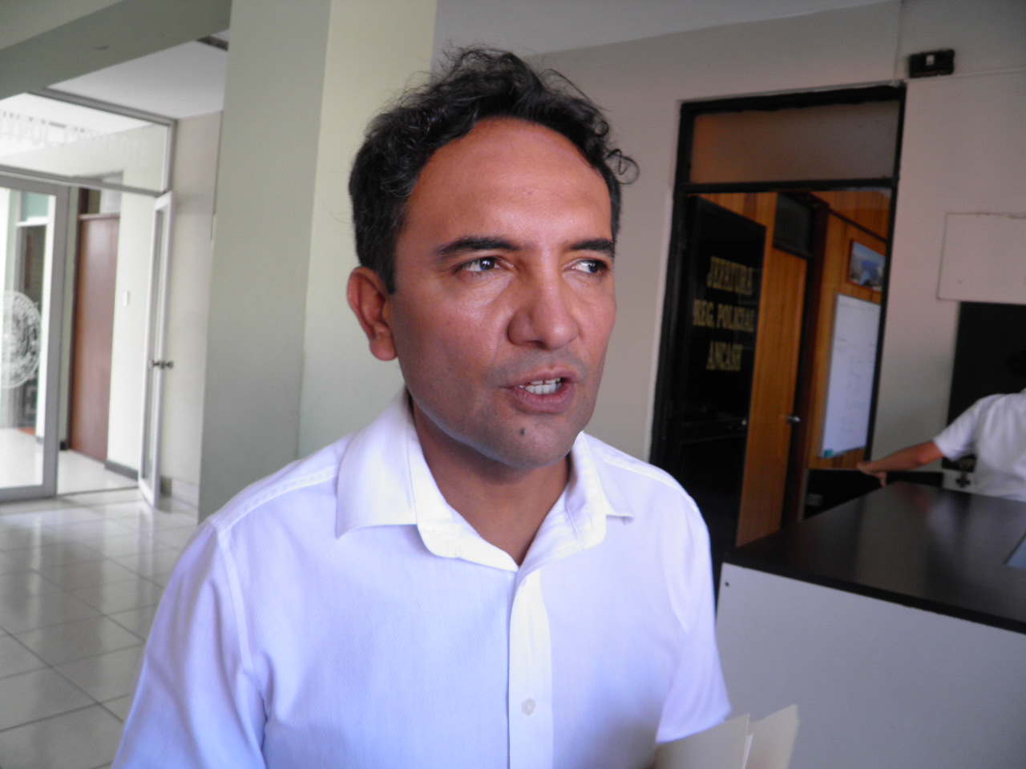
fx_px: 830
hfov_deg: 63.4
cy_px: 384
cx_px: 513
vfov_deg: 49.7
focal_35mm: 28
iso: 80
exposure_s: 1/30
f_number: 2.8
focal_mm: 4.9
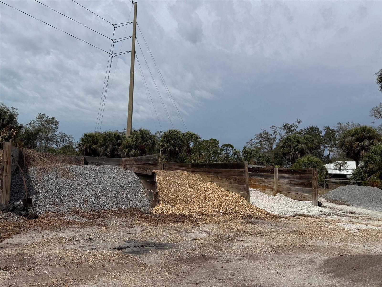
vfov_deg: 56.8
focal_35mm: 24
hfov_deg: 71.6
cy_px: 144
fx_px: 265
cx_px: 191
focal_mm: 6.76
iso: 80
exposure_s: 1/14286
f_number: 1.78
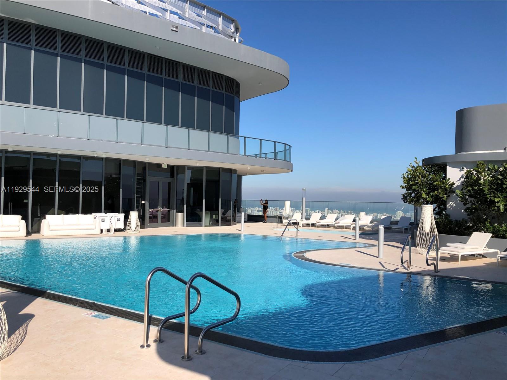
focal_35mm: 28
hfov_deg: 63.4
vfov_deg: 49.7
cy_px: 190
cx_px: 254
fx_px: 410
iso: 20
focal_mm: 4
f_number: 1.8
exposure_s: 1/2825
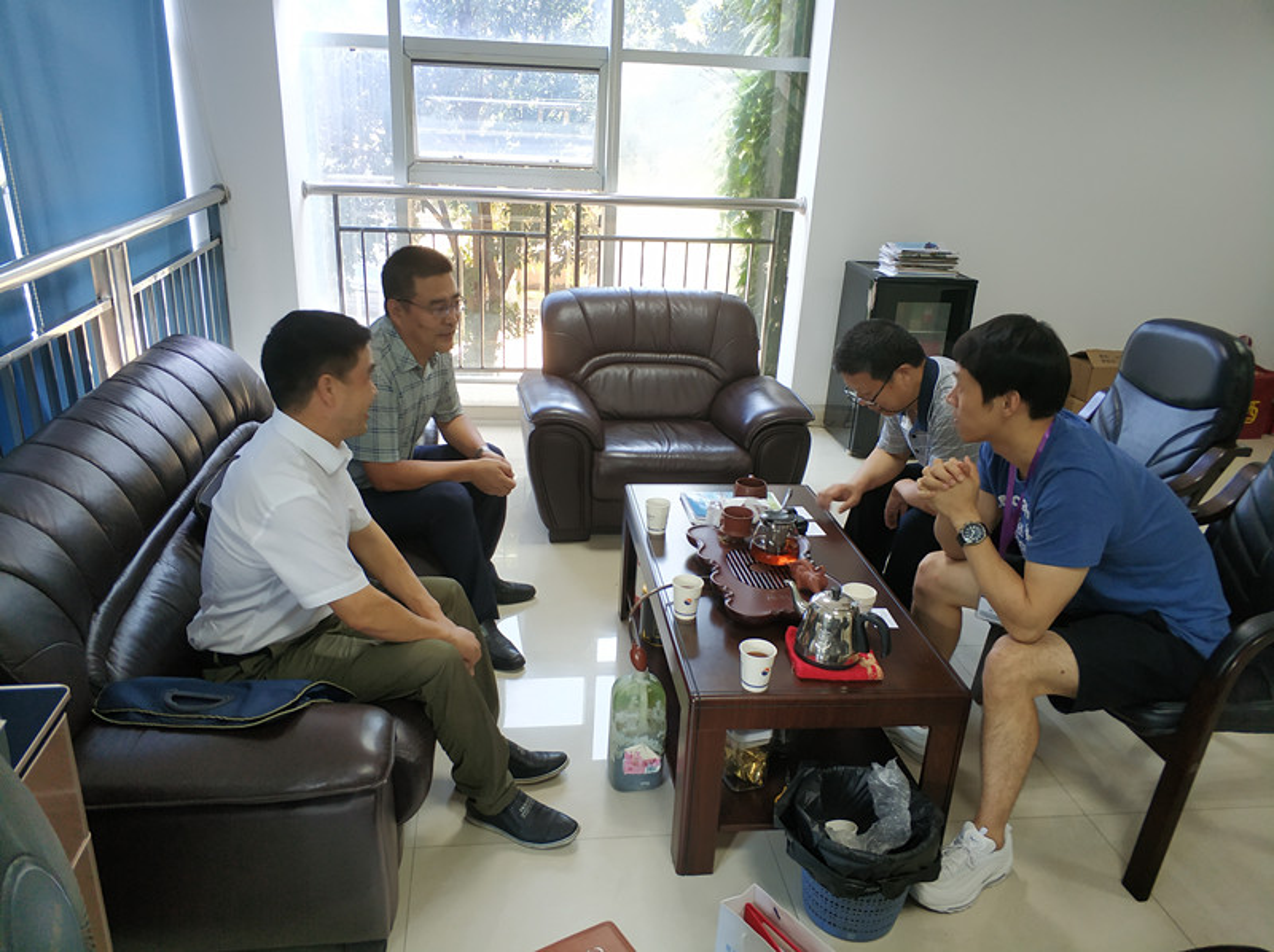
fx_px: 993
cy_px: 476
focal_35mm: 27
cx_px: 637
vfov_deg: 51.3
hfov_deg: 65.4
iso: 431
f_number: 1.8
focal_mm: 3.82
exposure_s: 1/25
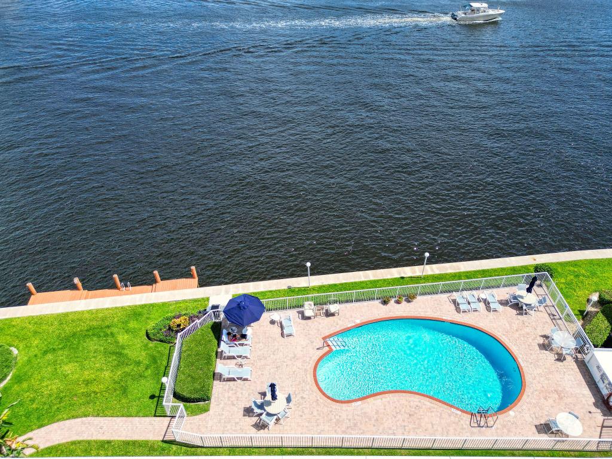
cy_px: 230
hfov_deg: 71.6
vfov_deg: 56.8
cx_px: 306
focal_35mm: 24
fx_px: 424
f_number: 1.7
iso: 150
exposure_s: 1/3200
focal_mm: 6.7
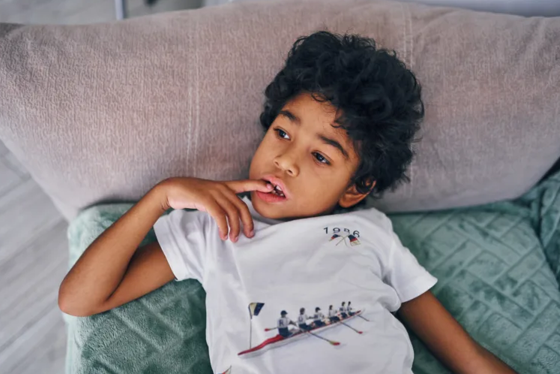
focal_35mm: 36
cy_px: 183
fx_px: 560
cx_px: 277
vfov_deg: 36.9
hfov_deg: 53.1
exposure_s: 1/125
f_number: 1.4
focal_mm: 35
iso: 200
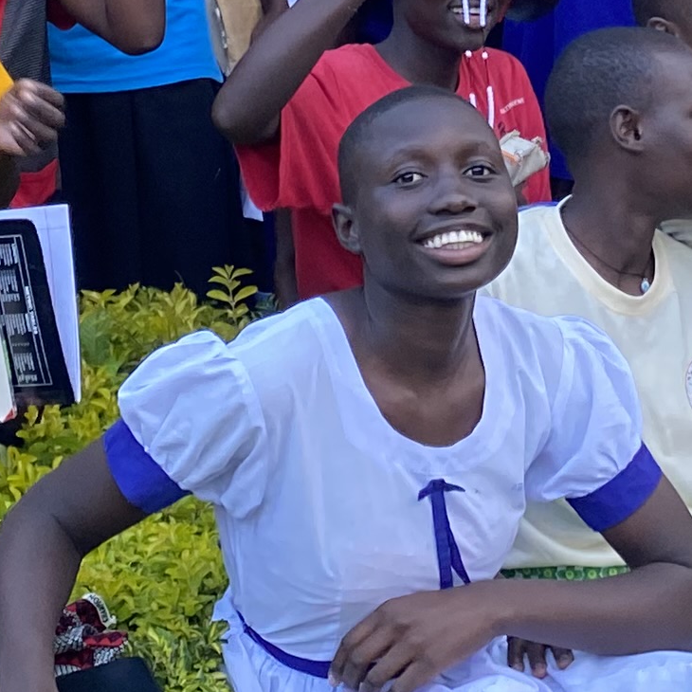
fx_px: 2872
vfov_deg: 12.9
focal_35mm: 127
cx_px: 522
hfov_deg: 13.7
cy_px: -382
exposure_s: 1/62
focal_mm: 4.25
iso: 125
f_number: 1.8
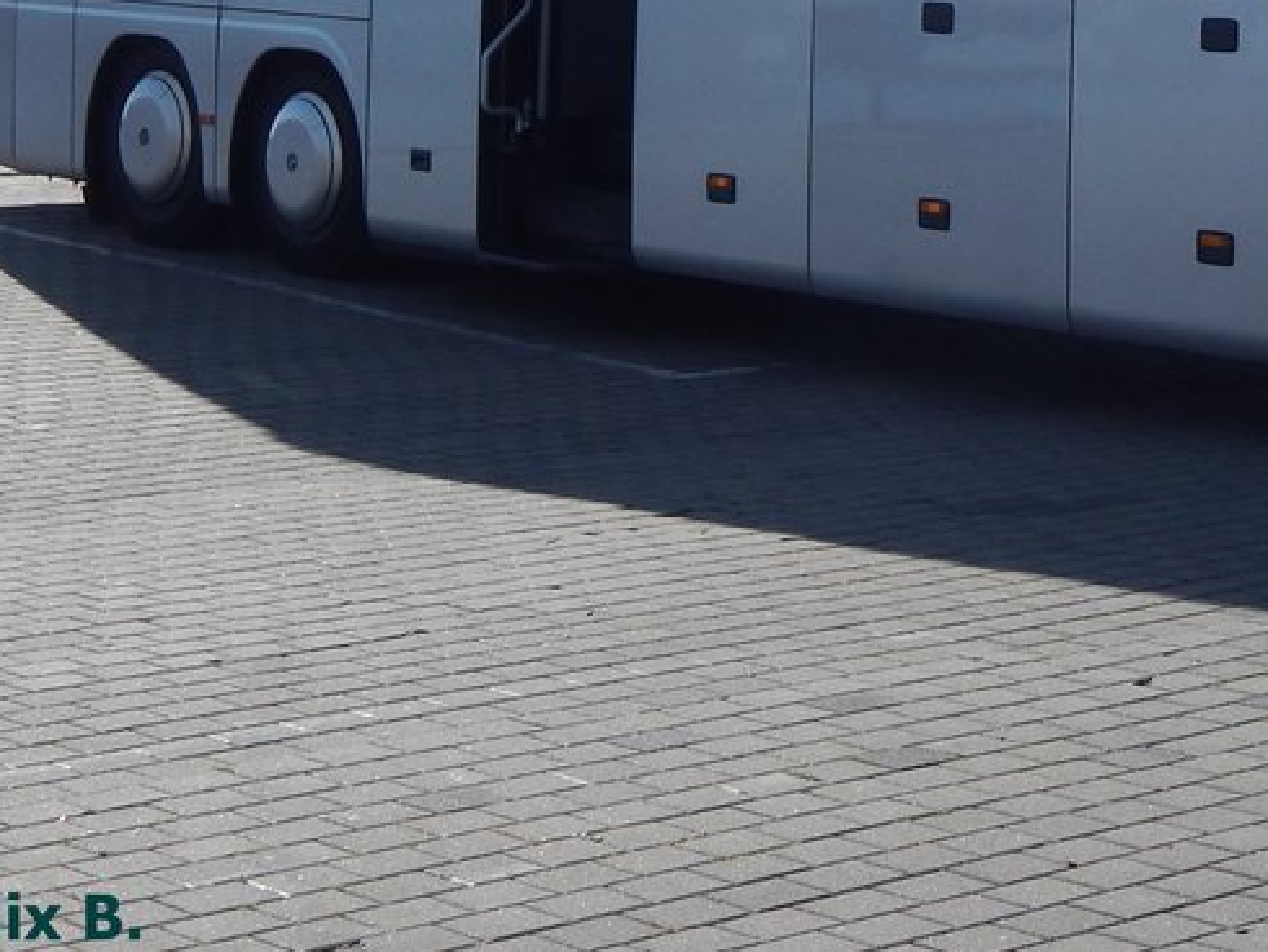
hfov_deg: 20.2
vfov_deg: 15.3
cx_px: 1374
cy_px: -204
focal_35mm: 93
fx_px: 3408
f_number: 6.9
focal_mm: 6.8
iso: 125
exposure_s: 1/500
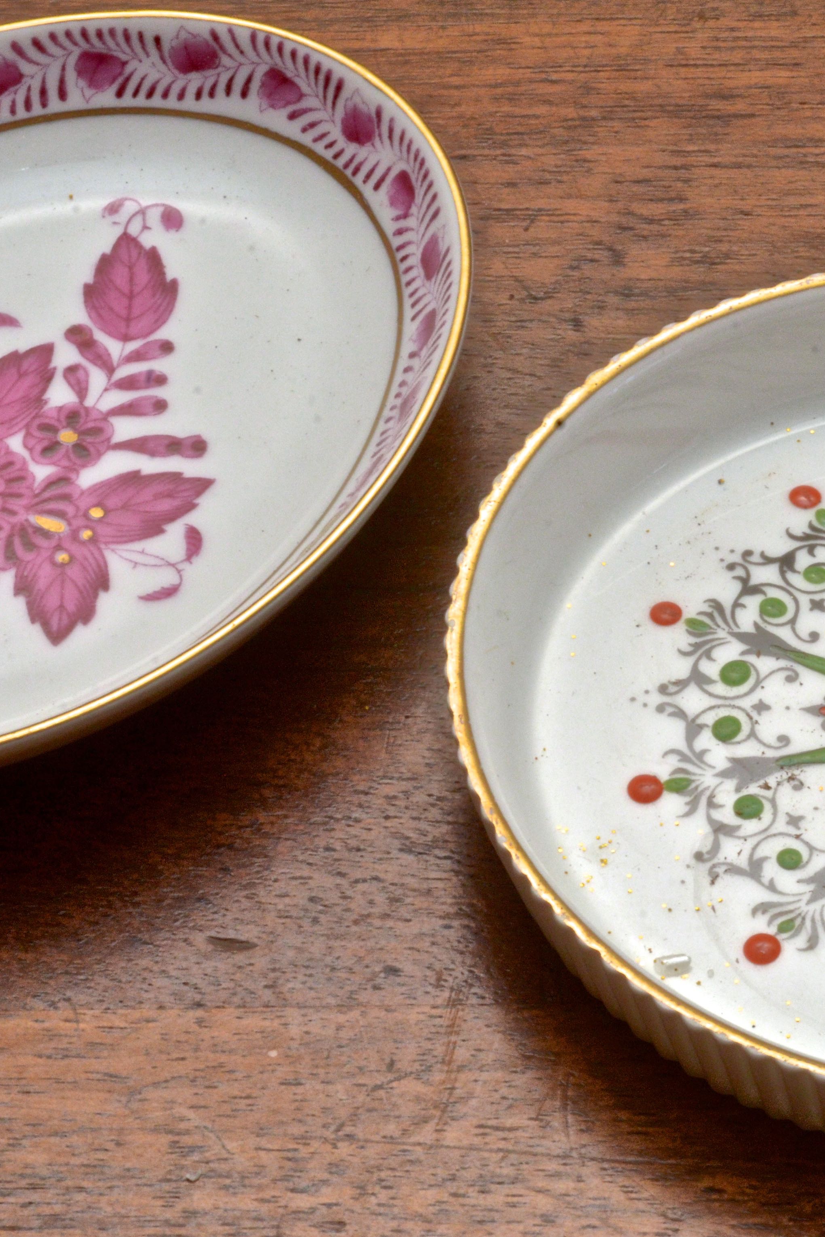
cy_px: 615
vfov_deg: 15.4
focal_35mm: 133
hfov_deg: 10.3
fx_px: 4564
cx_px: 531
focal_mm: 55
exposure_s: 1/125
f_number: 22
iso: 800
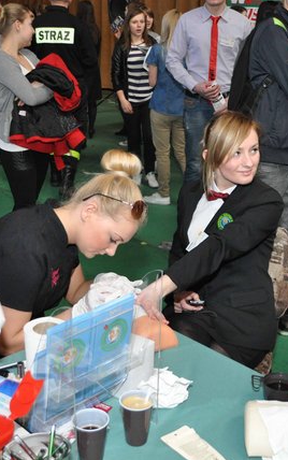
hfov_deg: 25.3
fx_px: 640
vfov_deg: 39.6
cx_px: 171
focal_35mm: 51
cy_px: 231
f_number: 3.8
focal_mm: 22
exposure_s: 1/125
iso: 1250
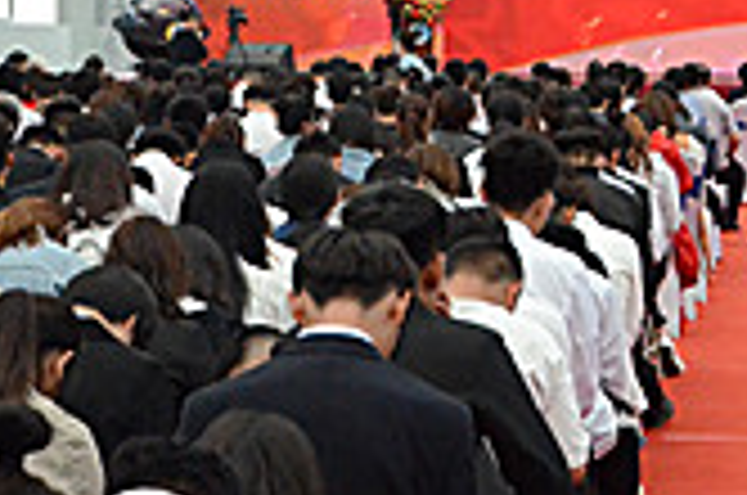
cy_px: 38
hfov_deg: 11.7
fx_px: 3583
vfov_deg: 7.9
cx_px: 837
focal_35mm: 173
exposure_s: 1/640
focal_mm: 32
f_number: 4.2
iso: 4000
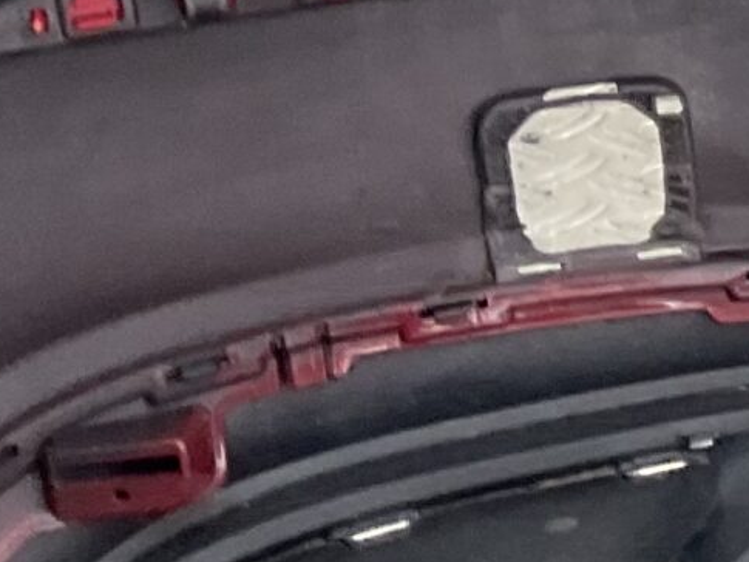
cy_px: 156
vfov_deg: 9.7
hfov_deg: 10.8
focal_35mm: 153
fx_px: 3311
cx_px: 1830
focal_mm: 3
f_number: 1.8
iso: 40
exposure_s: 1/120
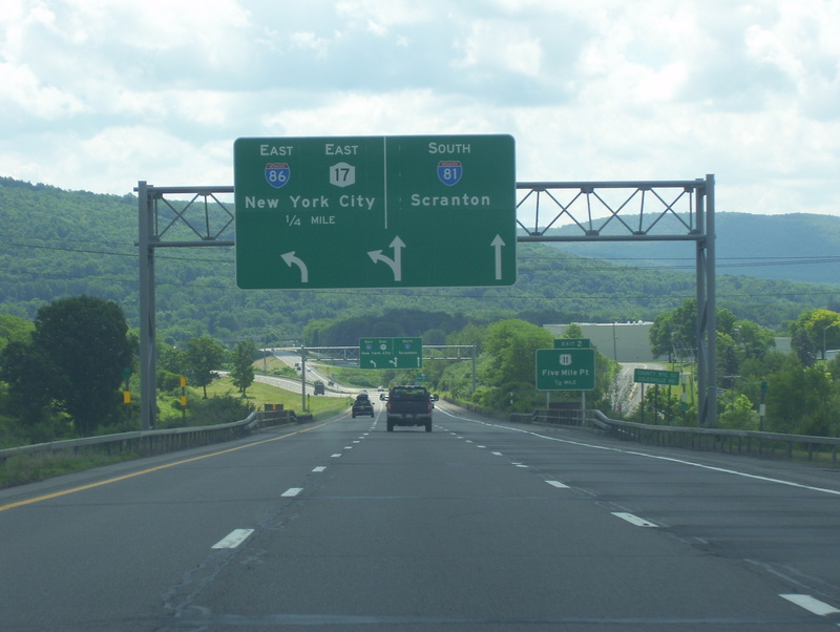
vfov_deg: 13.7
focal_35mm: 108
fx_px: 2624
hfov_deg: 18.2
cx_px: 420
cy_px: 316
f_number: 4.6
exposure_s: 1/320
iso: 80
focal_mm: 18
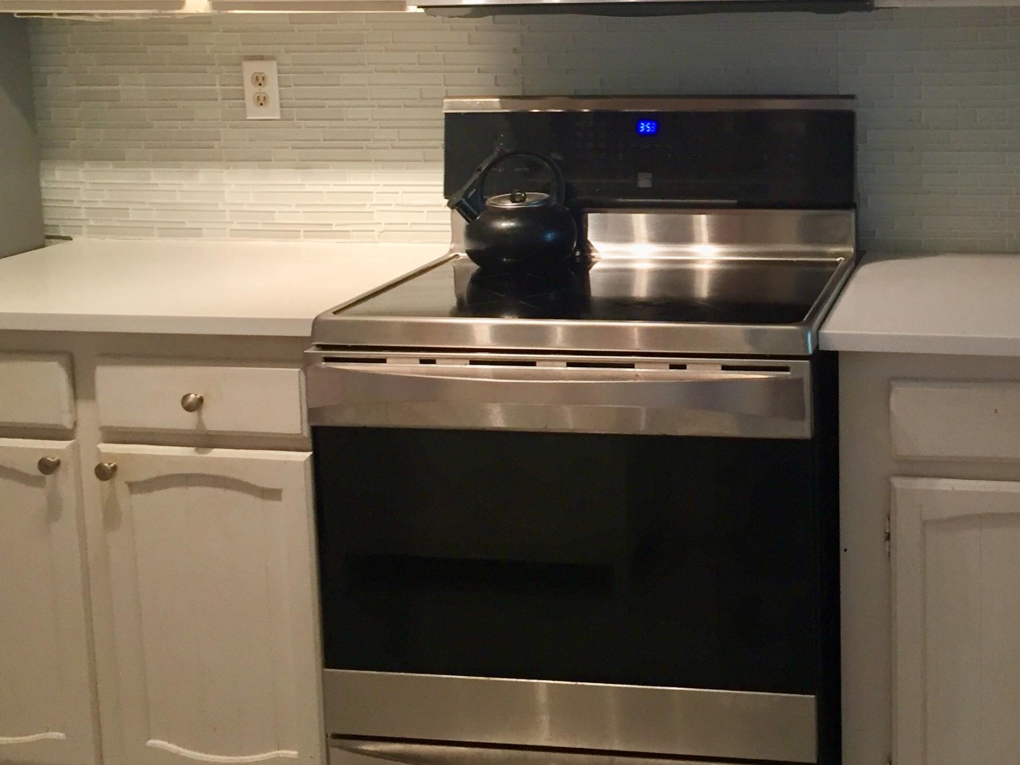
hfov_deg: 37.9
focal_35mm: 49
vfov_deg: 29.2
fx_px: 1444
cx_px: 773
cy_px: 193
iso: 80
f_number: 2.2
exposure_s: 1/30
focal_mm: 4.15
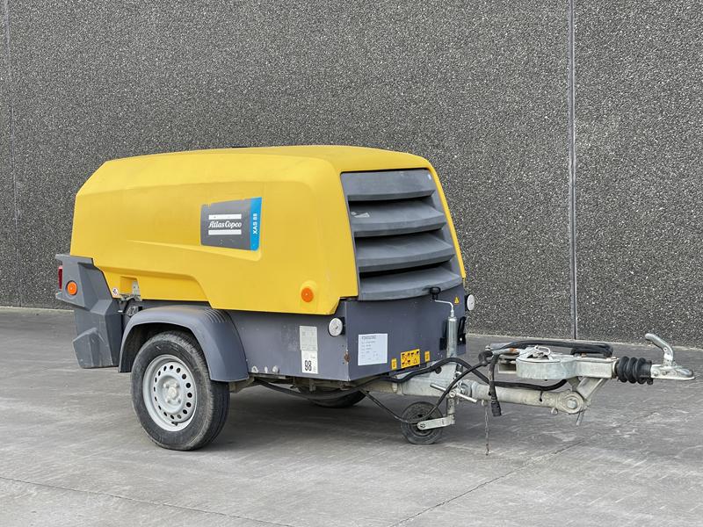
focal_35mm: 64
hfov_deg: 30.3
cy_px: 264
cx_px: 352
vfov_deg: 22.9
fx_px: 1300
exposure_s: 1/141
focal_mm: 7.5
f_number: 2.2
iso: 20
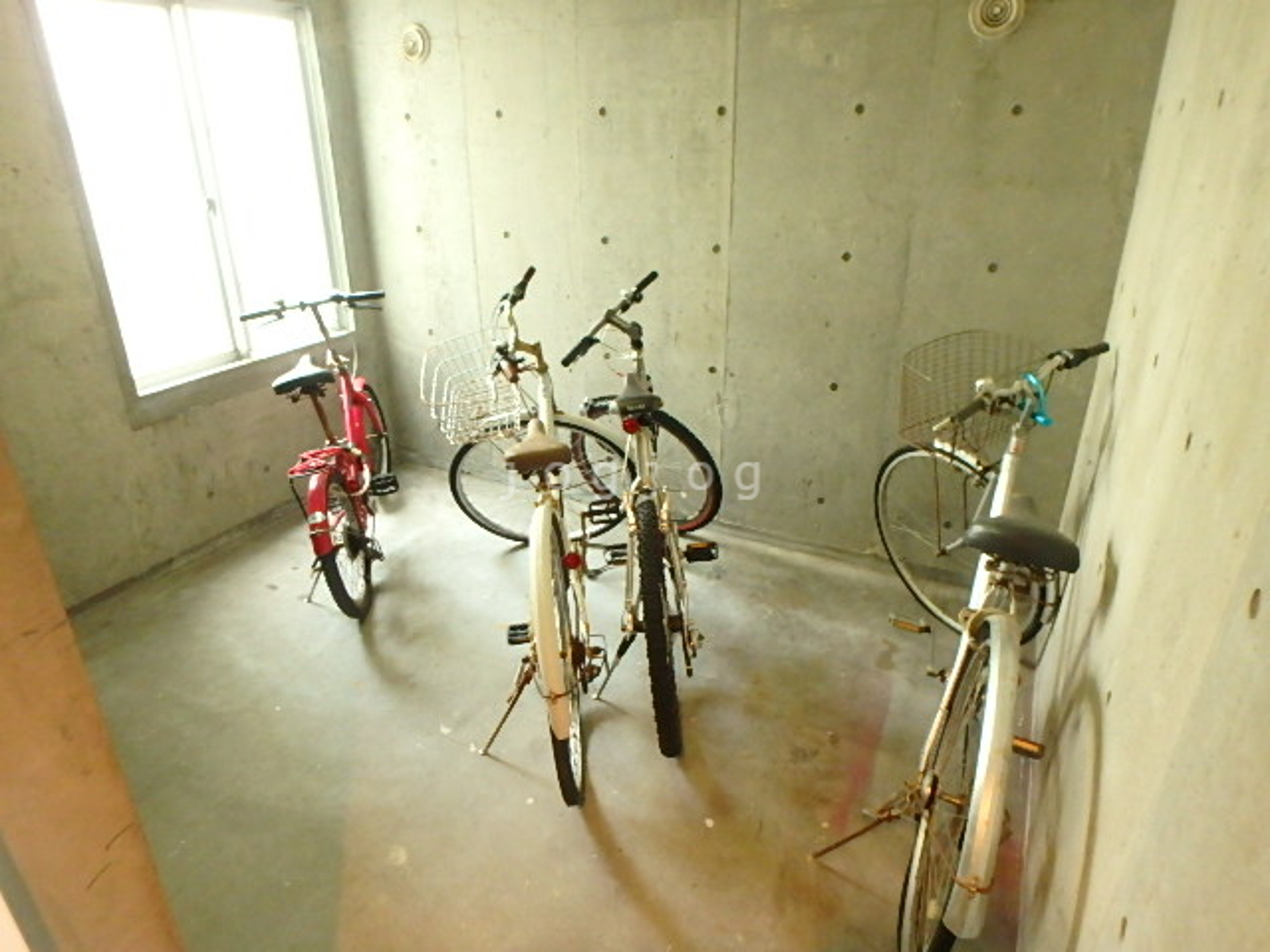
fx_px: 770
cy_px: 476
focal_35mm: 21
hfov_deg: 79.0
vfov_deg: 63.4
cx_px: 635
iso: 800
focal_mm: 3.7
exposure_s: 1/25
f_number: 3.5
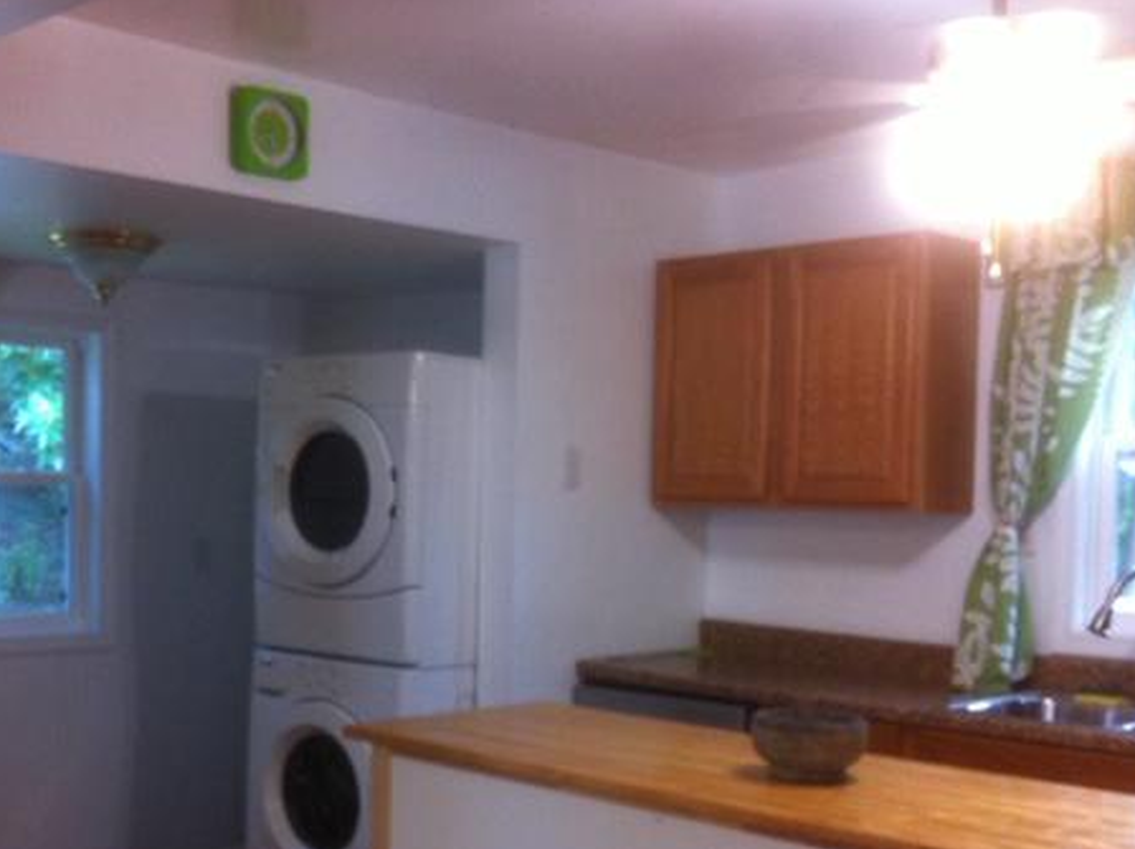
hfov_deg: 38.0
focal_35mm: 50
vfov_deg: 28.9
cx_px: 433
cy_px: 560
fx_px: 1638
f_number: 2.8
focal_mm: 3.85
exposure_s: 1/17
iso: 160
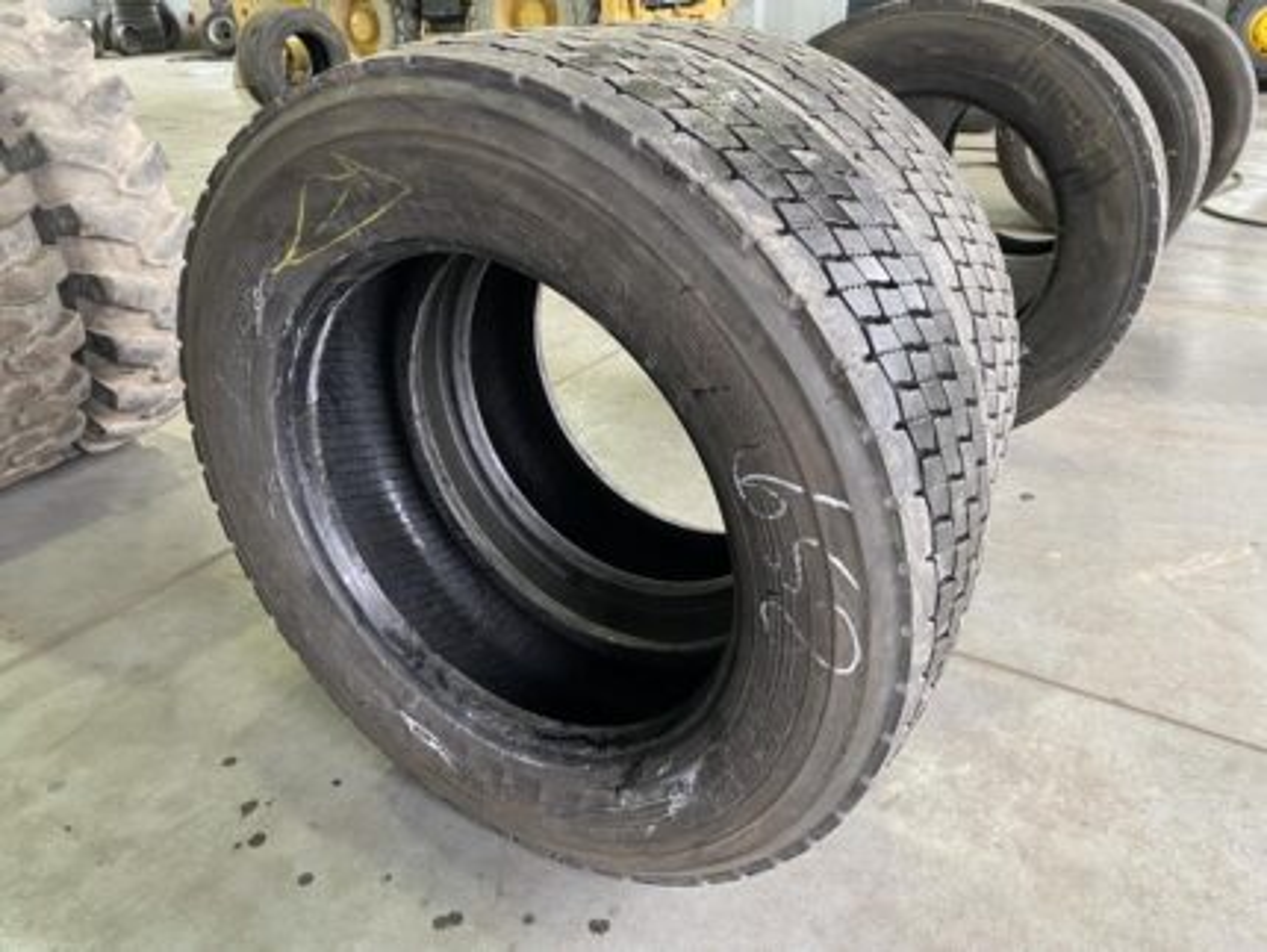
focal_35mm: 26
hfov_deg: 67.3
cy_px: 476
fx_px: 952
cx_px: 634
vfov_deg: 53.1
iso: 160
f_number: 1.8
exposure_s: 1/50
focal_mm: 4.25
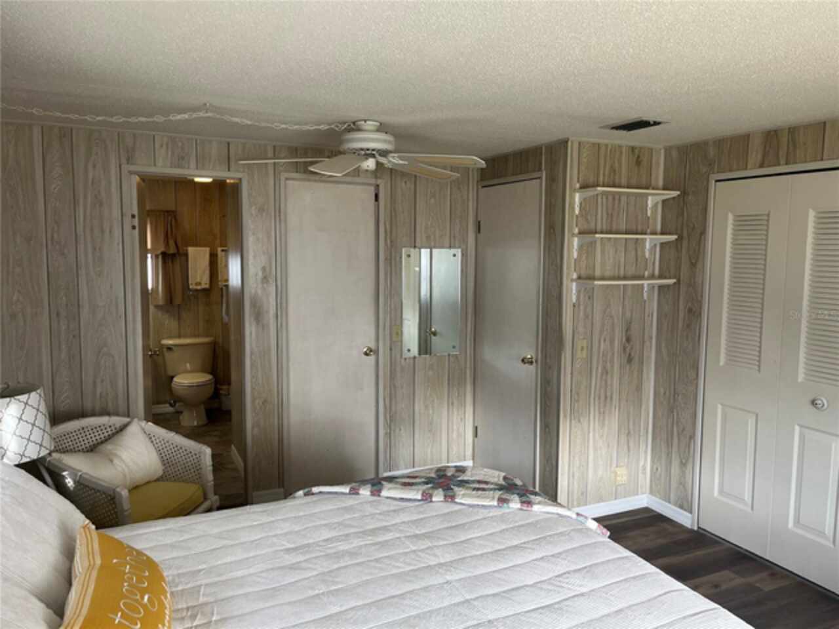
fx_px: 630
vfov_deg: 53.1
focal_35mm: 26
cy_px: 314
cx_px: 420
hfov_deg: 67.3
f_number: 1.6
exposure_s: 1/60
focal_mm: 5.1
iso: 64
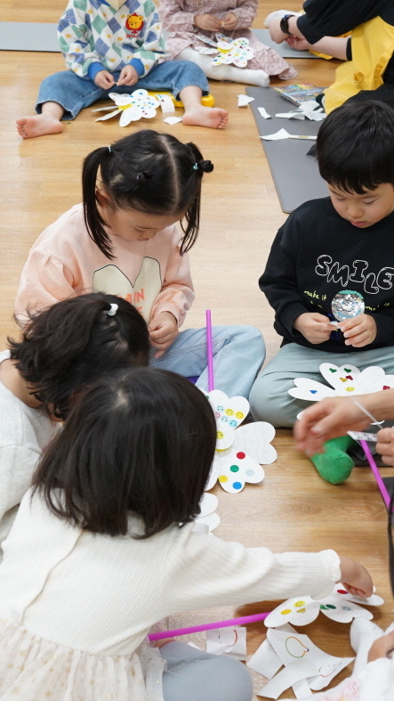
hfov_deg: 18.8
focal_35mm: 64
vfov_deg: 32.8
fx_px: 1188
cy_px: 342
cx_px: 271
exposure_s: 1/80
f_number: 5.6
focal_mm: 37
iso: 2500
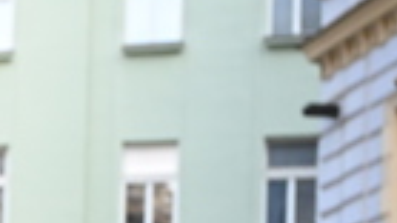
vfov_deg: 6.0
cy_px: 572
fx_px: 2031
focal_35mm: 193
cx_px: -543
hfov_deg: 9.9
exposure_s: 1/200
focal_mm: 37
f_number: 4.5
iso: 2000
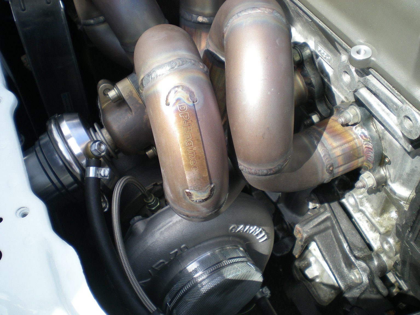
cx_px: 210
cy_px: 158
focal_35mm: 38
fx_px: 461
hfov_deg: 49.0
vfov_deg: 37.7
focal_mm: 6.3
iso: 50
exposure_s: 1/250
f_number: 3.1
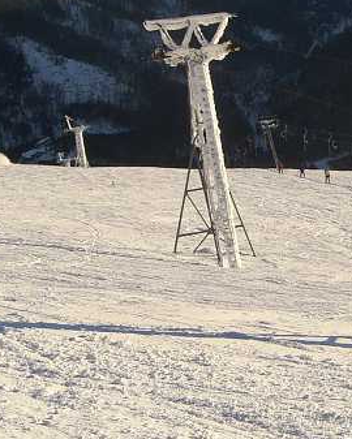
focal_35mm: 88
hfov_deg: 16.6
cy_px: 130
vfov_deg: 21.6
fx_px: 1145
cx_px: 443
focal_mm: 6.3
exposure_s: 1/500
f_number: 4.4
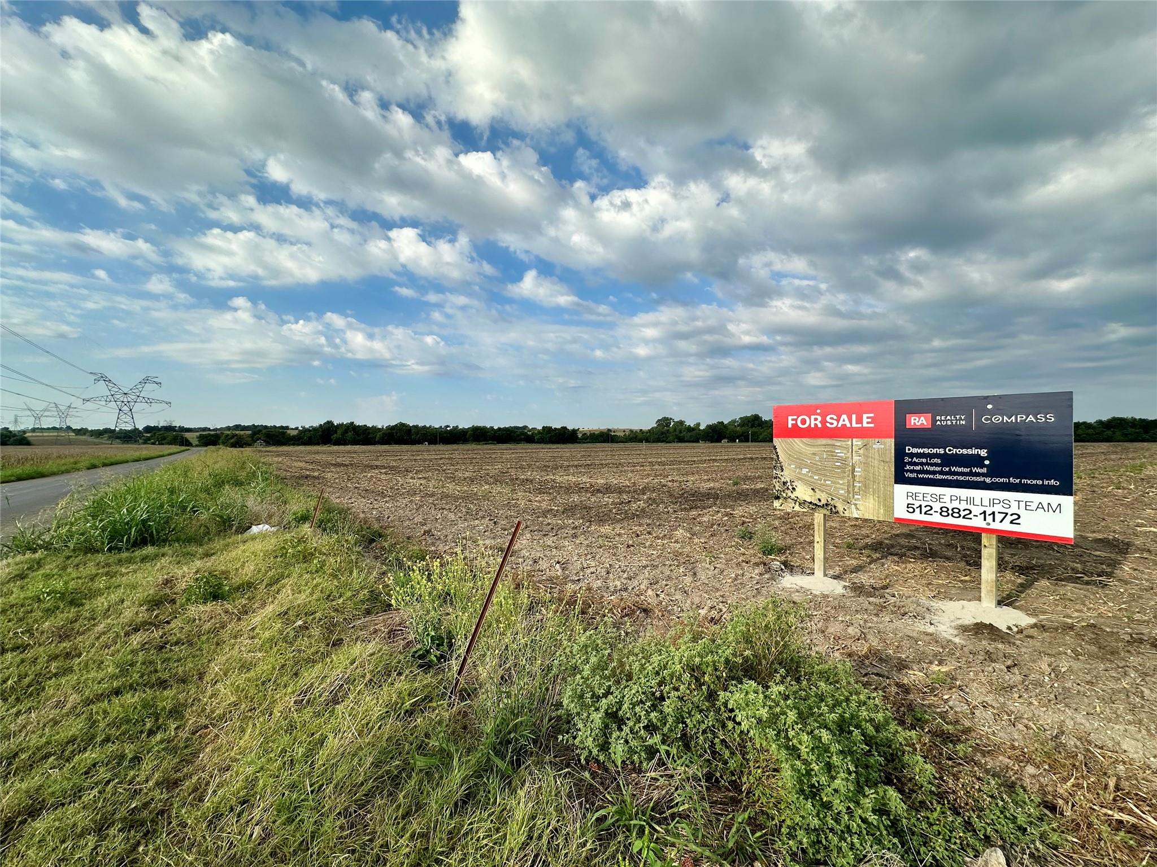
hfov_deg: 102.1
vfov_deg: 85.7
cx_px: 578
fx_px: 468
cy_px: 434
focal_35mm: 14
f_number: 2.2
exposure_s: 1/1795
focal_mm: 2.22
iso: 40
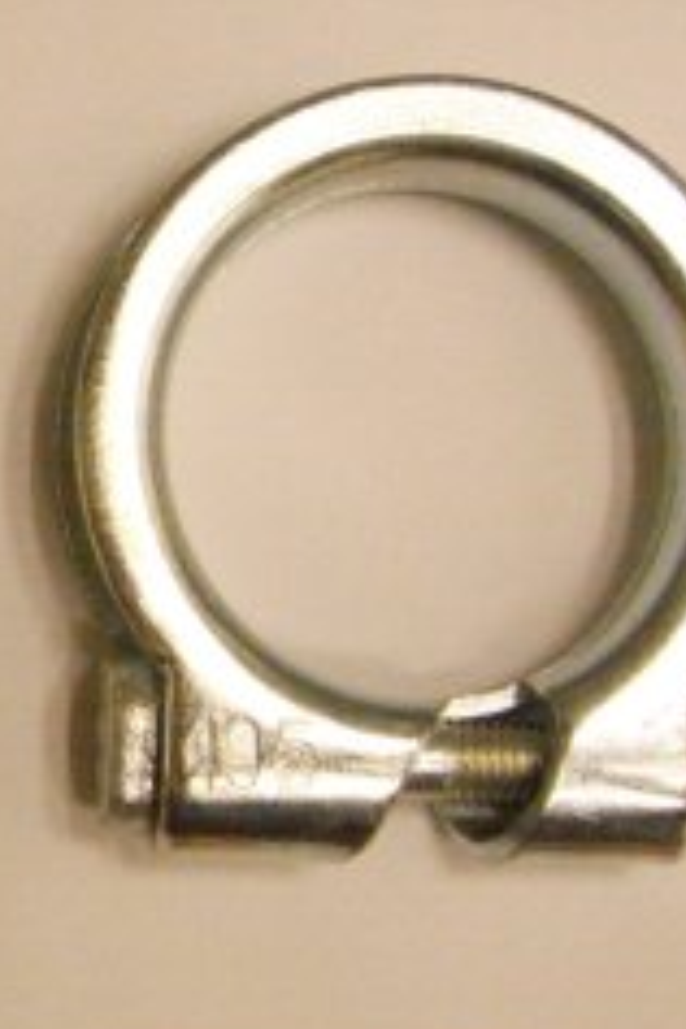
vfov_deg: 22.3
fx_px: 2601
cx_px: -217
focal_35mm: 91
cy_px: 632
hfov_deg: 14.4
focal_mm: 6.6
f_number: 3.5
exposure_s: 1/90
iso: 400
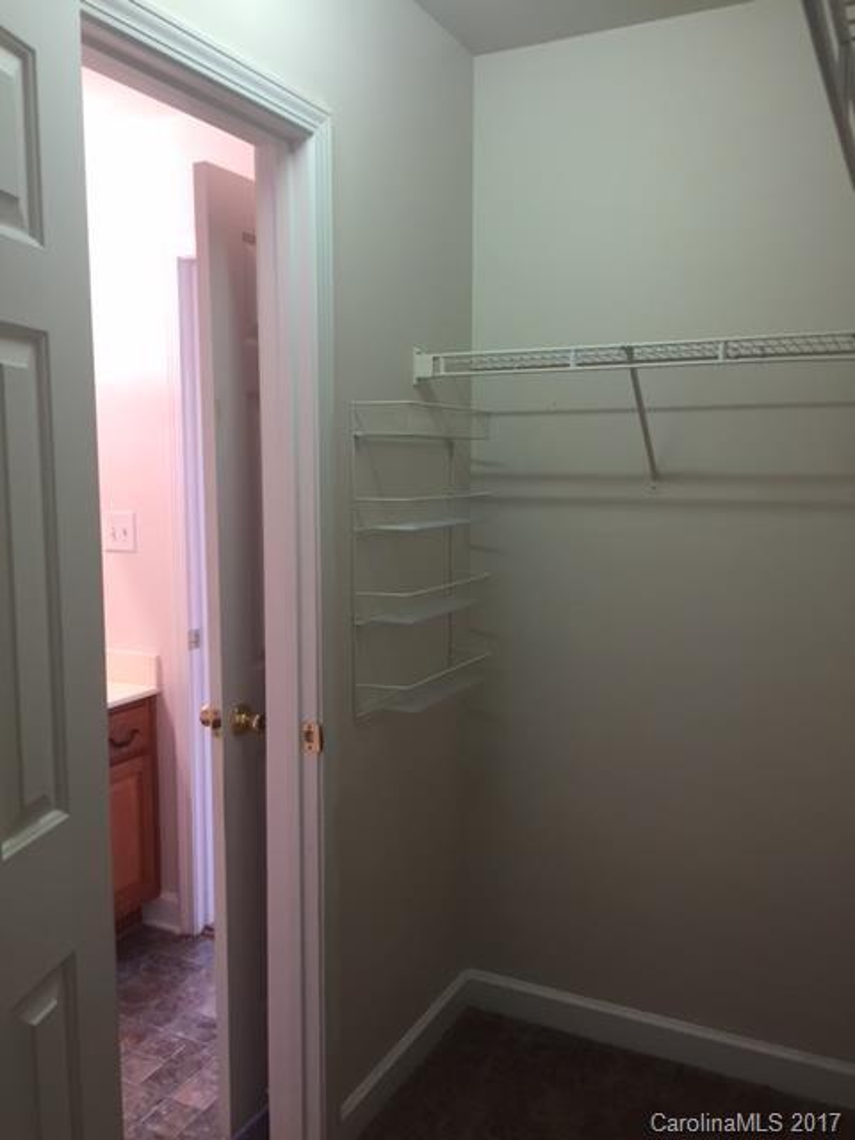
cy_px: 570
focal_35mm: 29
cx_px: 428
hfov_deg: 48.2
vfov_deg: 61.7
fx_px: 955
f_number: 2.2
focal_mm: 4.15
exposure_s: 1/30
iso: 64
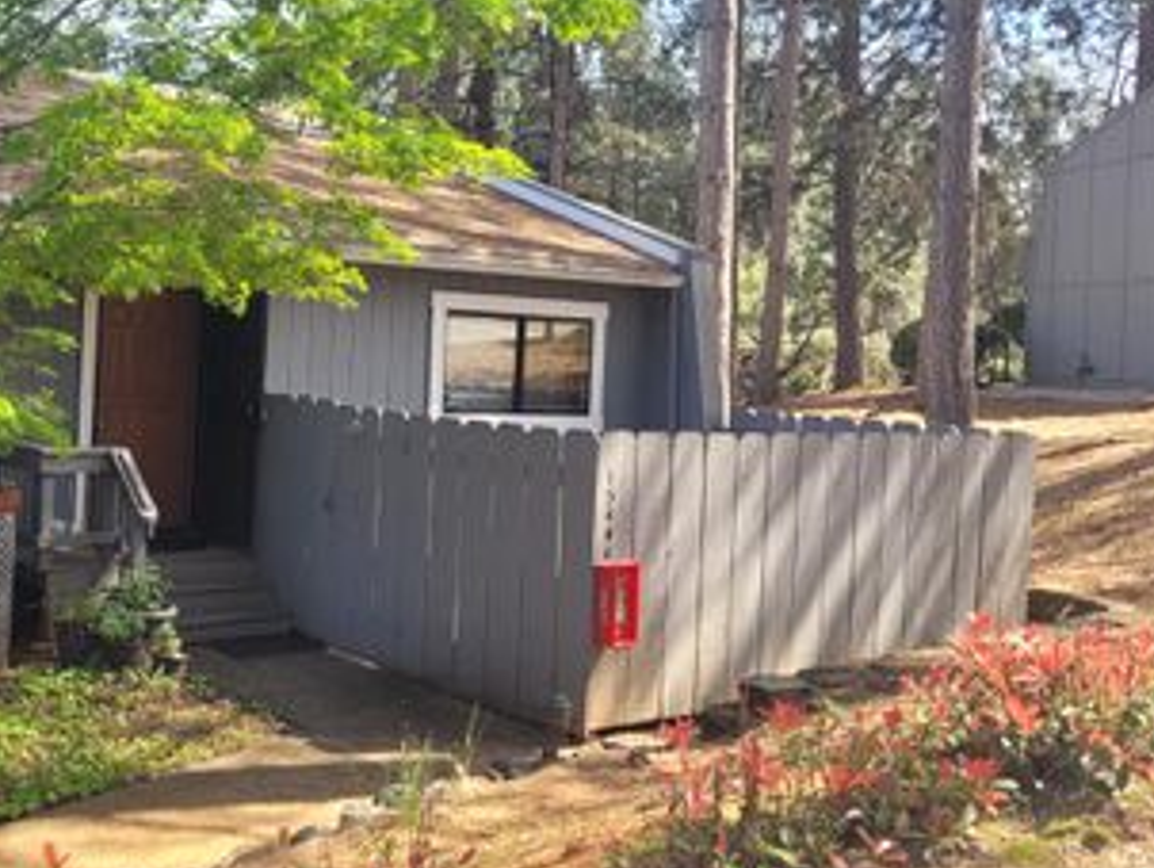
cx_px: 336
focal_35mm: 43
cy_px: 346
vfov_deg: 33.5
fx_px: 1435
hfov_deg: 42.9
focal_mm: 5.4
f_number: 1.8
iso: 40
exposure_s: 1/353
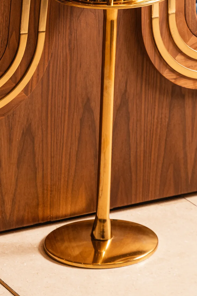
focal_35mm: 181
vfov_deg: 11.2
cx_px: -32
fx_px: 1485
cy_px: -35
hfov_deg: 7.5
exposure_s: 1/100
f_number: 8
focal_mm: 70
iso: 500
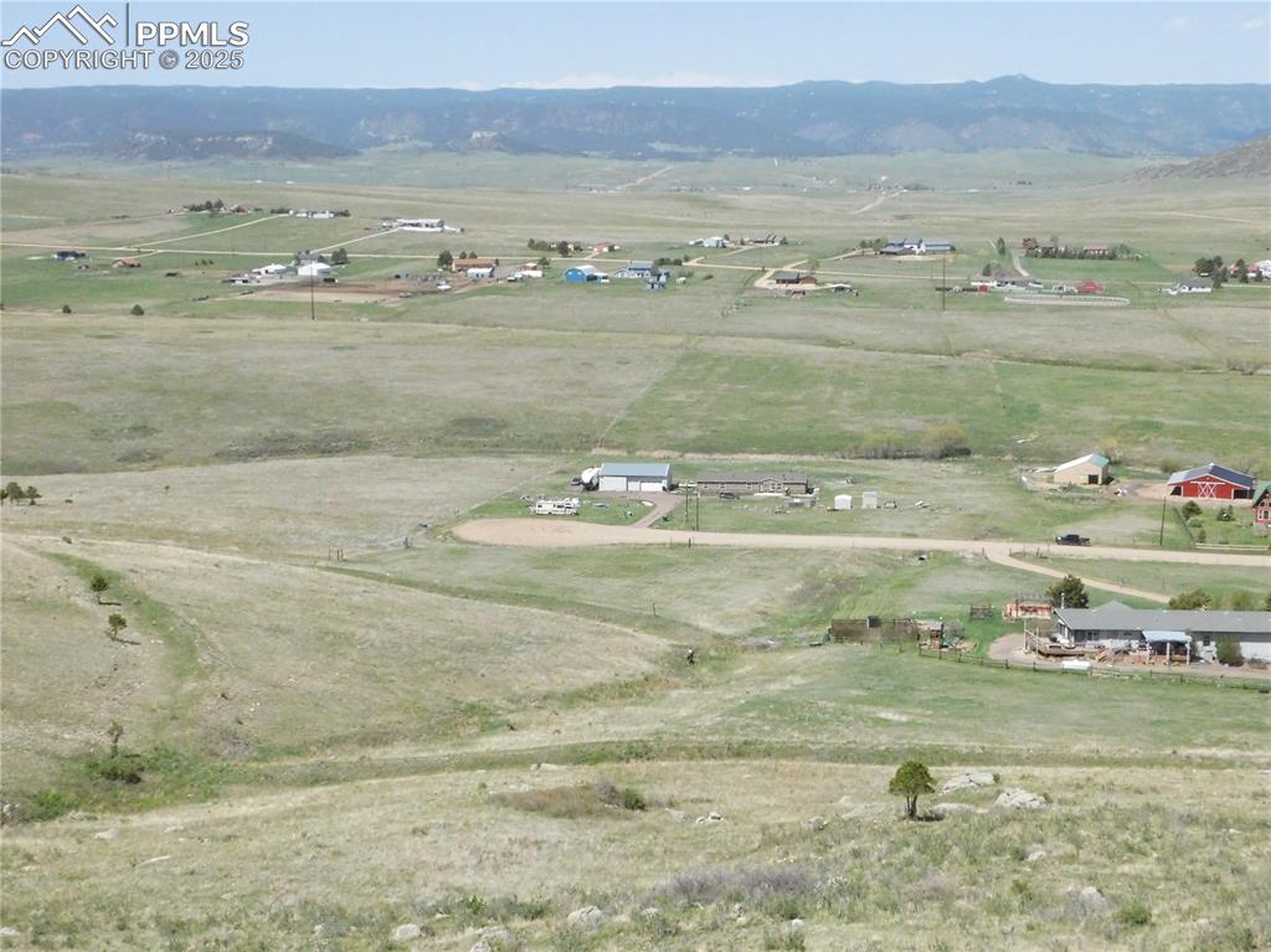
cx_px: 636
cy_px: 476
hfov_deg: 37.5
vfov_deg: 28.5
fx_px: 1872
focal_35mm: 51
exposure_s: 1/1500
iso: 800
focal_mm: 9
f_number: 7.6
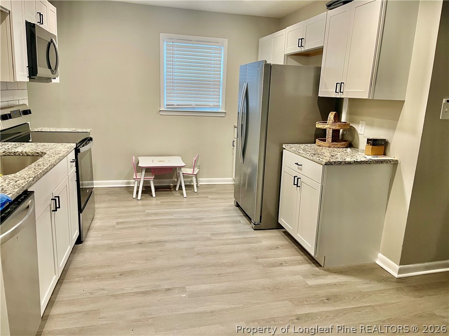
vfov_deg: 54.9
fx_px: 324
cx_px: 224
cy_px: 168
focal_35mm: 25
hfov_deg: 69.4
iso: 125
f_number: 1.6
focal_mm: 5.1
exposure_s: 1/60
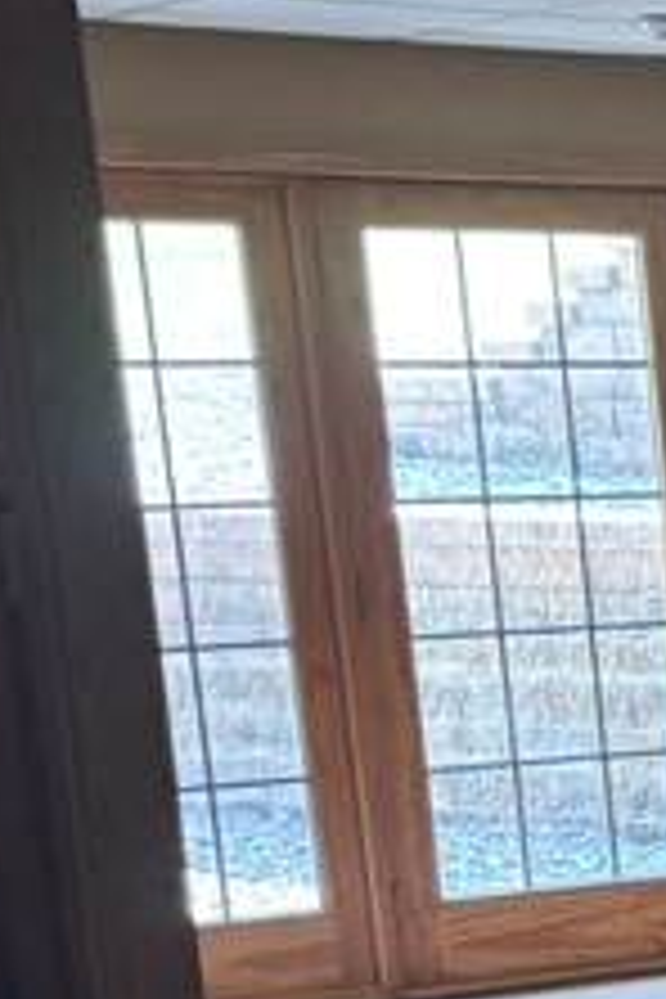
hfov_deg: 9.0
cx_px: 2160
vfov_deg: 17.3
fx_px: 3191
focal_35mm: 115
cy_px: 1053
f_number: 1.78
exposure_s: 1/60
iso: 400
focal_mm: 6.76
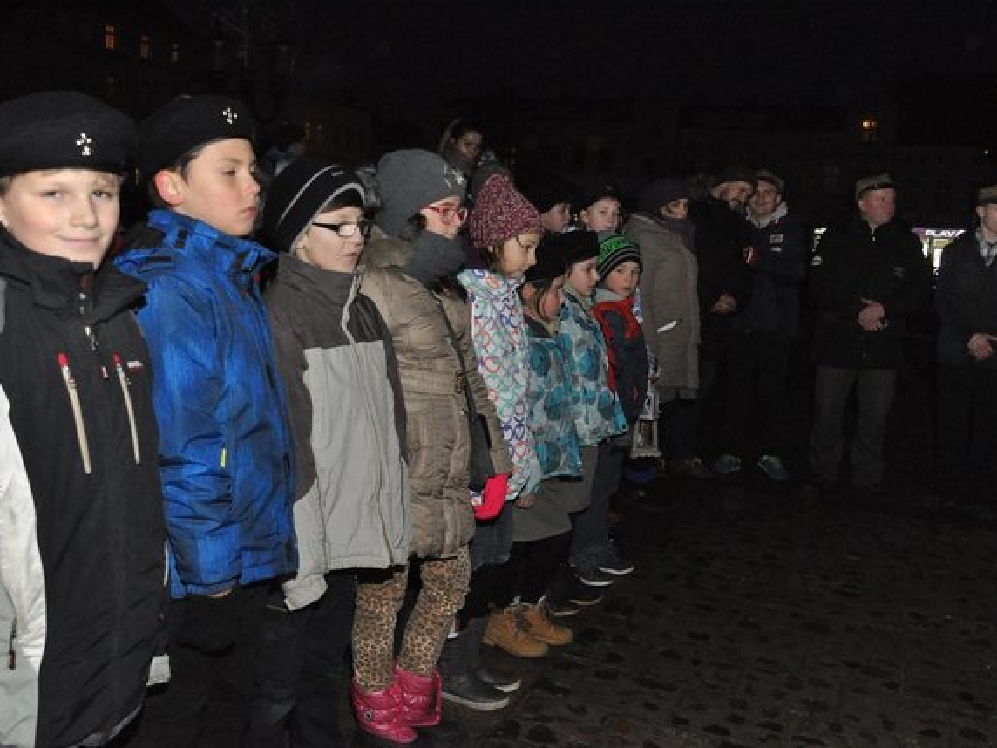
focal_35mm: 36
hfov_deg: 51.2
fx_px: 1037
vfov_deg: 39.7
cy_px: 373
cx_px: 443
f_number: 8
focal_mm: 22
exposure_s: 1/60
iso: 3200
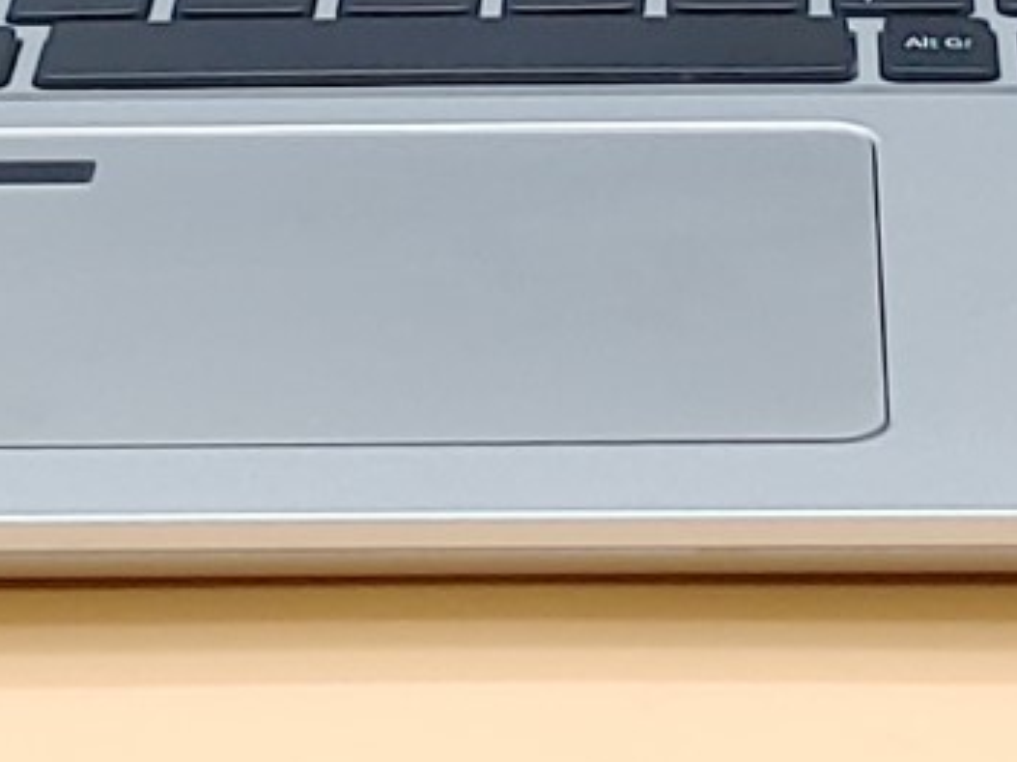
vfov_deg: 7.1
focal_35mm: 201
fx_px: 5903
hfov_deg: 9.8
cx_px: 724
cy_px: -716
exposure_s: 1/60
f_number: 1.8
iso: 50
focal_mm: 4.36
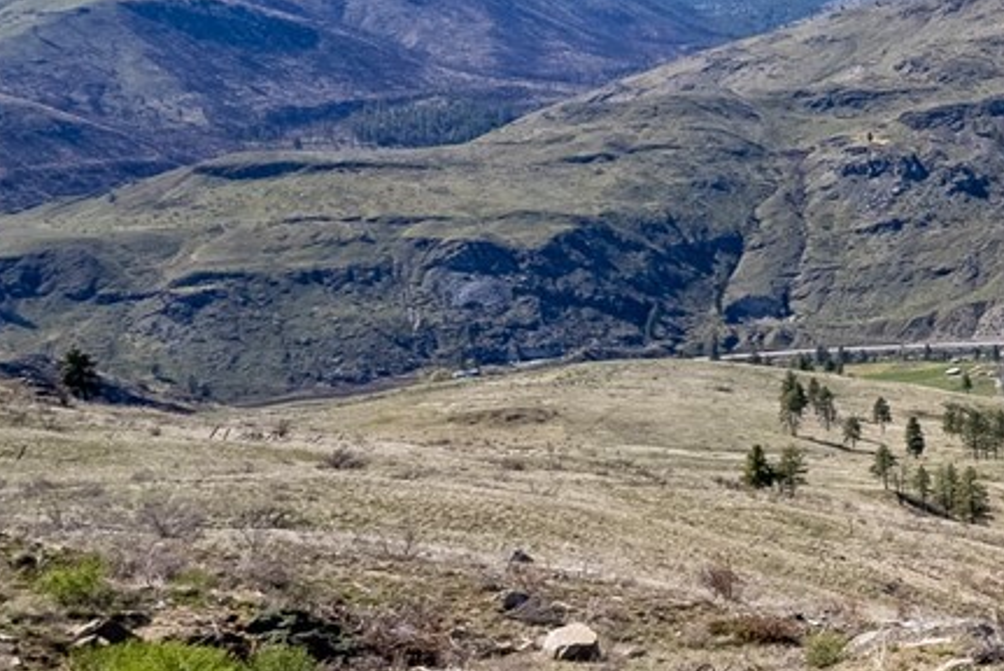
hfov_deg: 21.3
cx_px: 1830
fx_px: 1679
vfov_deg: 22.5
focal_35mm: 60
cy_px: 256
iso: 100
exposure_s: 1/1250
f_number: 8
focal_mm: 15.3
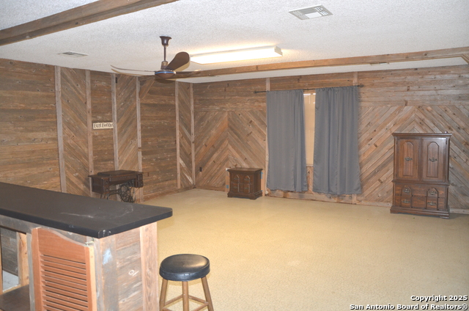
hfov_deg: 67.5
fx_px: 351
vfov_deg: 47.7
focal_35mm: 27
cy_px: 156
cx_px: 234
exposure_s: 1/60
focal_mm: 18
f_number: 3.5
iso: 800
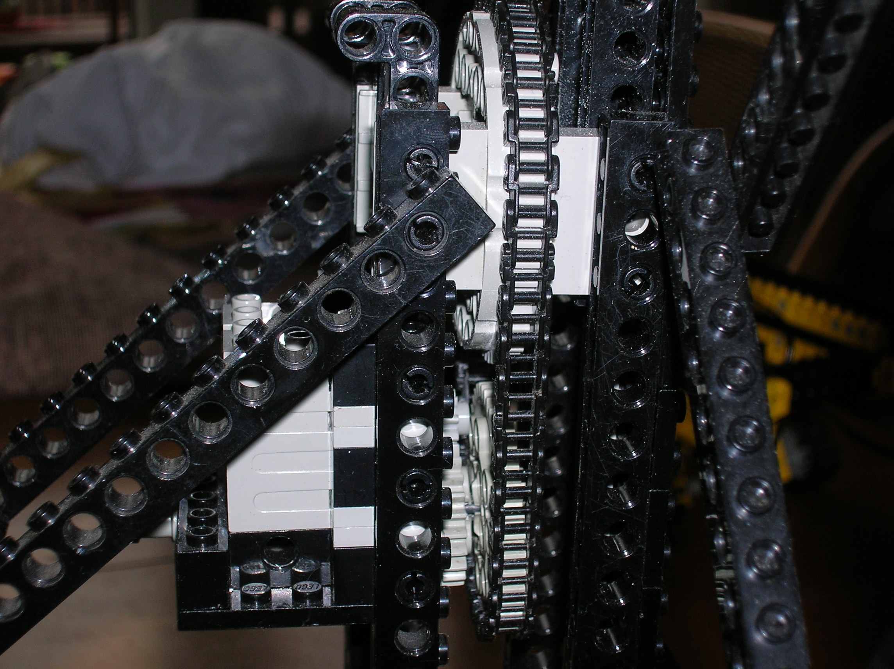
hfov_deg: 27.8
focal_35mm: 70
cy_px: 334
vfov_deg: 21.0
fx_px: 1806
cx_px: 447
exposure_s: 1/60.1
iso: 50
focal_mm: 11.7
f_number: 3.9
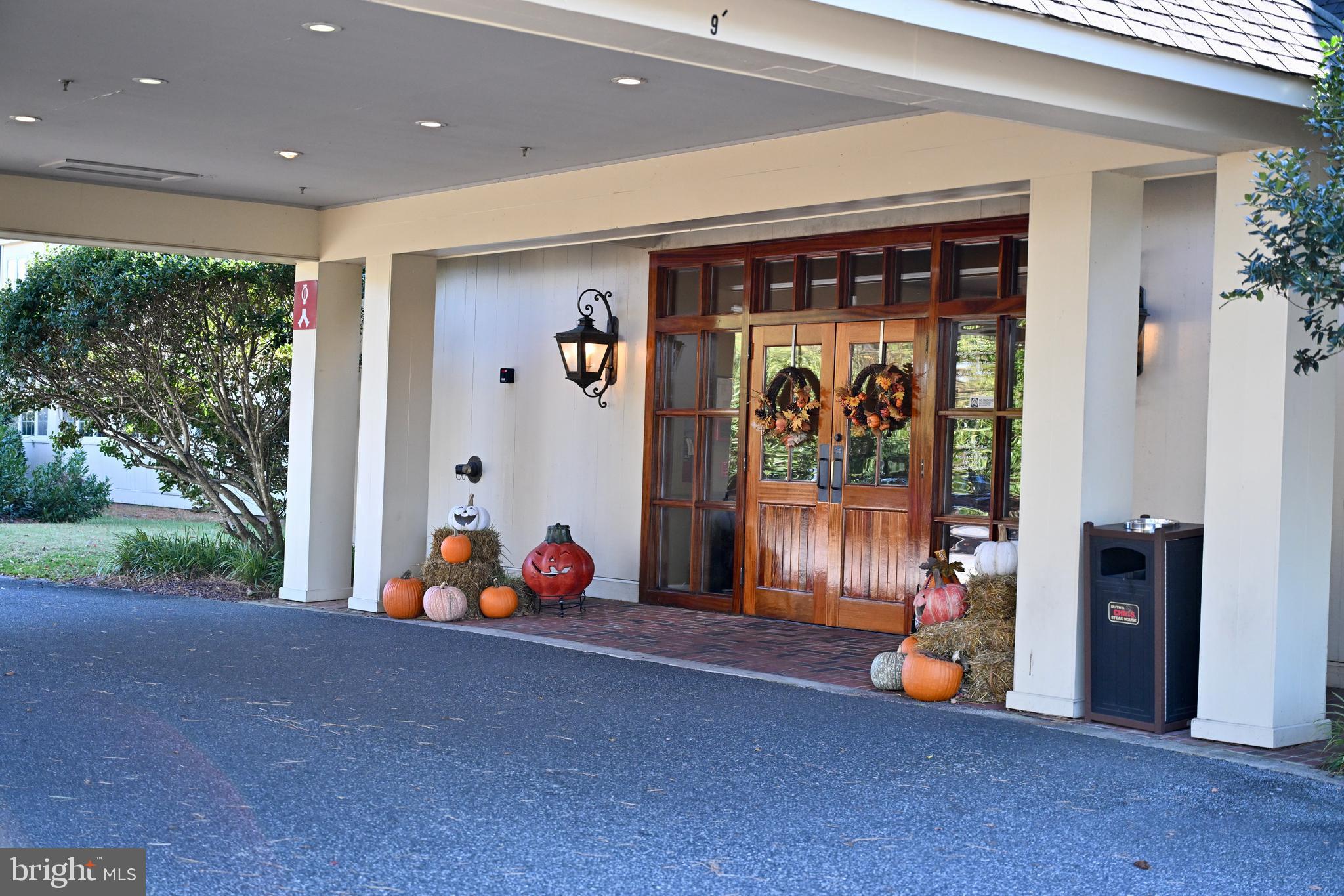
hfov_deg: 38.2
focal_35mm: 52
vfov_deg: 26.0
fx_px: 1941
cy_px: 448
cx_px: 672
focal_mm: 52
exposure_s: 1/500
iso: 1000
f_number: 4
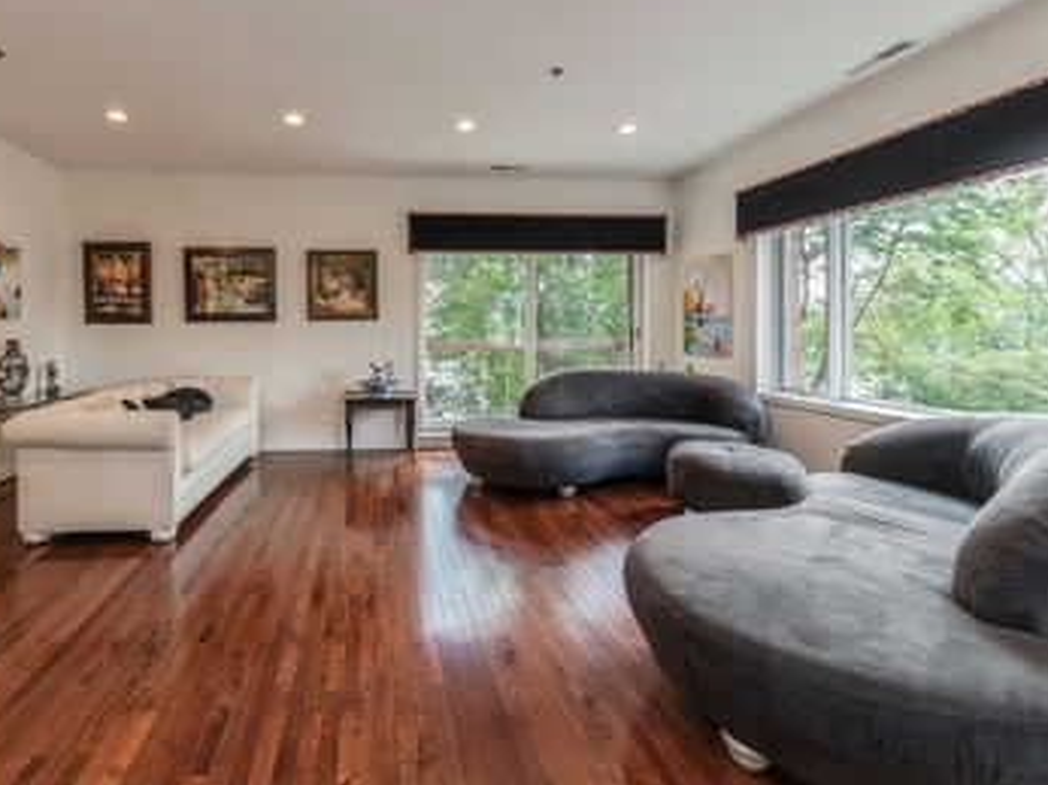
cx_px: 392
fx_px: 484
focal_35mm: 16
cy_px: 303
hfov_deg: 92.6
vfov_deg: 76.9
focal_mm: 12
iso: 200
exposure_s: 1/15
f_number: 9
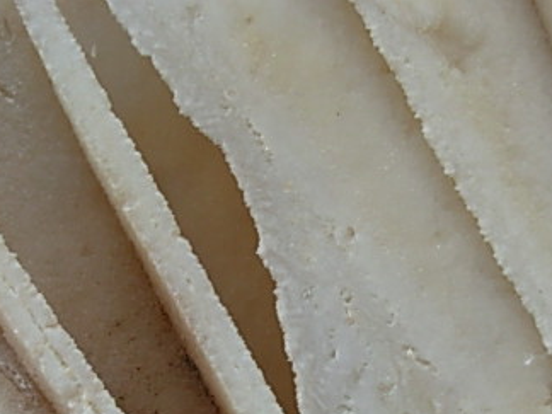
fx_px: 1914
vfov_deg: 12.2
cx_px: 400
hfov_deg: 16.3
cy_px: 395
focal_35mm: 120
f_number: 2.9
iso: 50
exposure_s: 1/323
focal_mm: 6.3
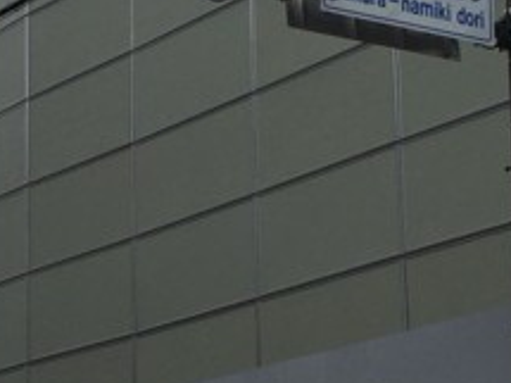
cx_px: 233
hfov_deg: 14.3
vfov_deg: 10.7
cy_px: 150
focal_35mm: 138
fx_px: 2036
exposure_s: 1/1014
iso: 32
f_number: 2.2
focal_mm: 4.15
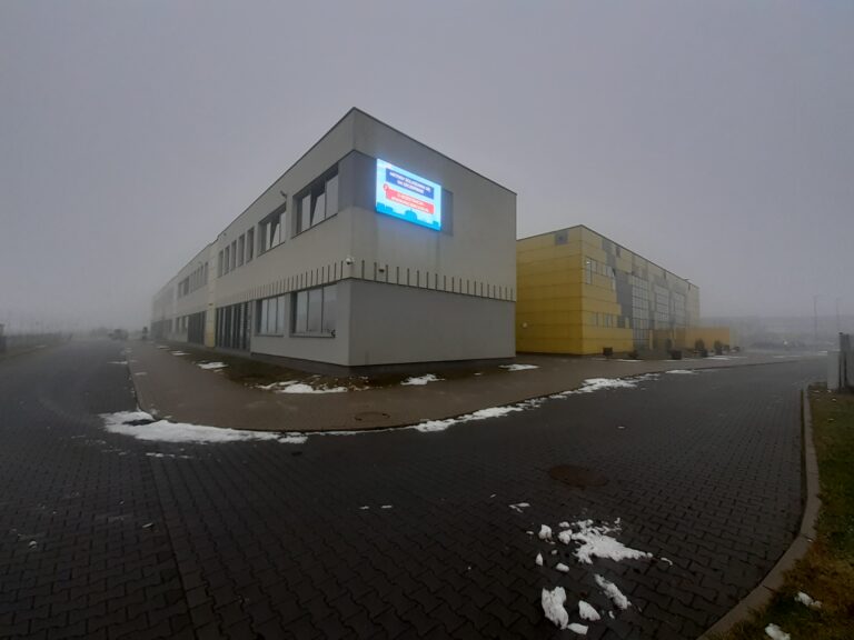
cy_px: 320
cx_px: 427
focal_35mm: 13
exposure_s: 1/147
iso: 40
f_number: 2.2
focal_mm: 1.13
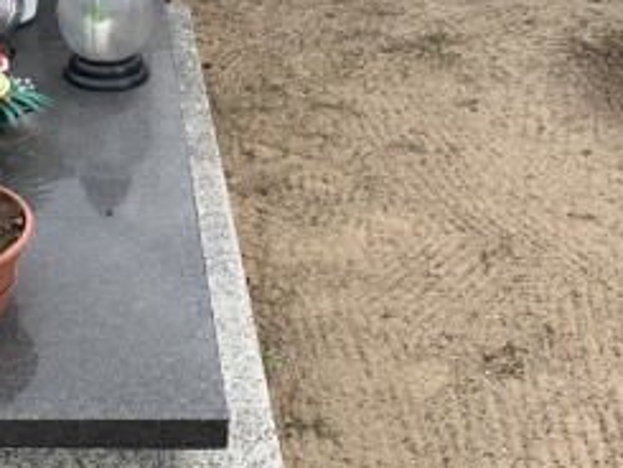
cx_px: 58
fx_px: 1224
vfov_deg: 21.1
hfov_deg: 27.5
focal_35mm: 68
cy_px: 33
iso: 25
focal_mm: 4.25
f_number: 1.8
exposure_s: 1/864
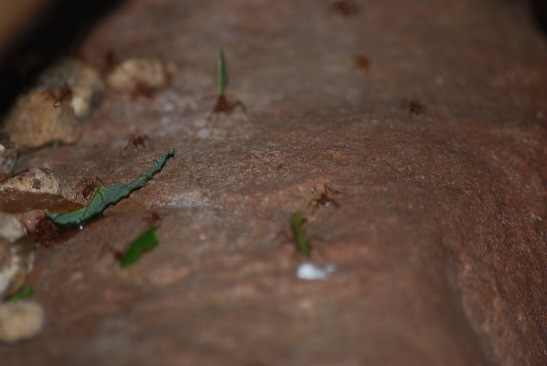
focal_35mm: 450
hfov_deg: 4.6
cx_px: 274
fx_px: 6846
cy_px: 183
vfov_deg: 3.1
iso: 100
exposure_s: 1/125
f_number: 5.6
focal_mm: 300
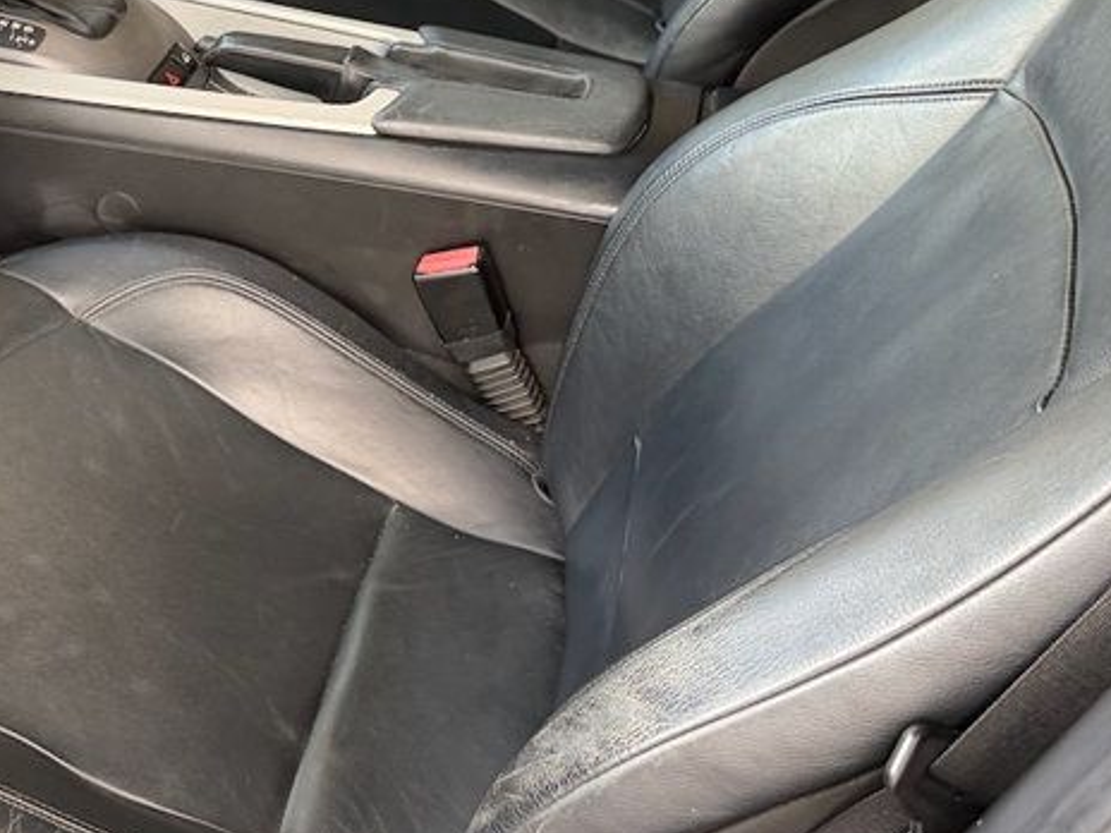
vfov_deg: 27.0
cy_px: 175
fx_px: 1701
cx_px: 220
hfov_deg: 35.0
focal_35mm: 53
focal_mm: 6.76
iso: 200
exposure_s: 1/91
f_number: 1.78
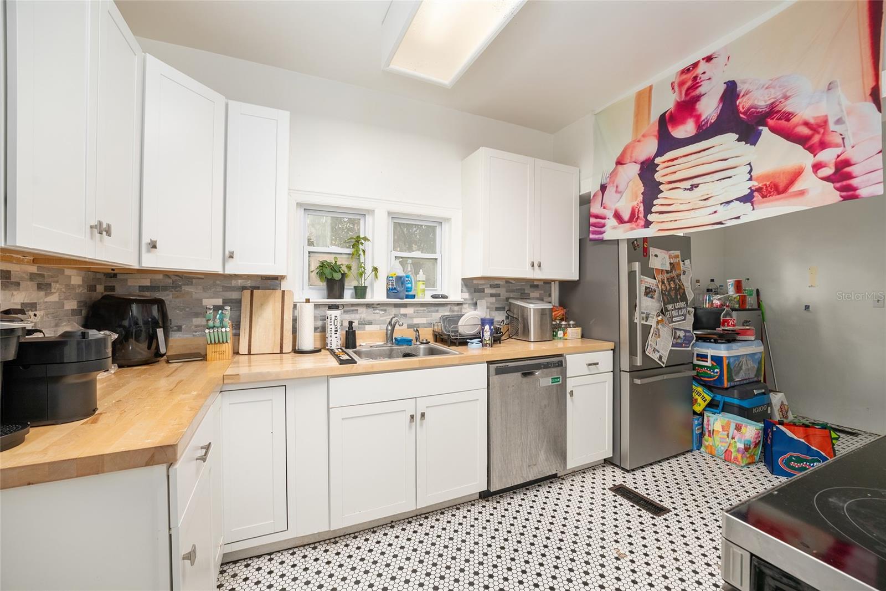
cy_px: 296
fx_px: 344
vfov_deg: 81.2
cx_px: 443
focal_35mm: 14
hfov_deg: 104.3
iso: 400
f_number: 7.1
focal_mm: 14
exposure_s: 1/4
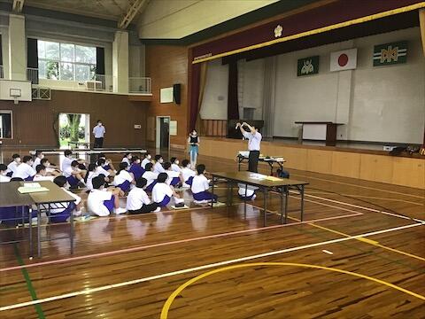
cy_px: 160
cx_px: 212
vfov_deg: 45.4
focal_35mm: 31
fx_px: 381
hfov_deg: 58.4
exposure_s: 1/30
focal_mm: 3.3
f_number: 2.4
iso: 125
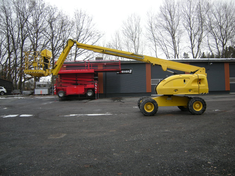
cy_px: 88
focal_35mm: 28
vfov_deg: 49.7
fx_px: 190
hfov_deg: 63.4
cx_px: 118
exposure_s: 1/55.2
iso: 67
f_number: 2.8
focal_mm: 4.7
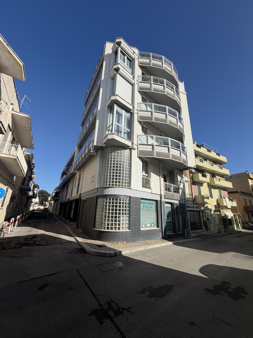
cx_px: 126
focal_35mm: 14
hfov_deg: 85.7
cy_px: 169
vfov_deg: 102.1
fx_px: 136
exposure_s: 1/928
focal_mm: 2.22
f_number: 2.2
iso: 20
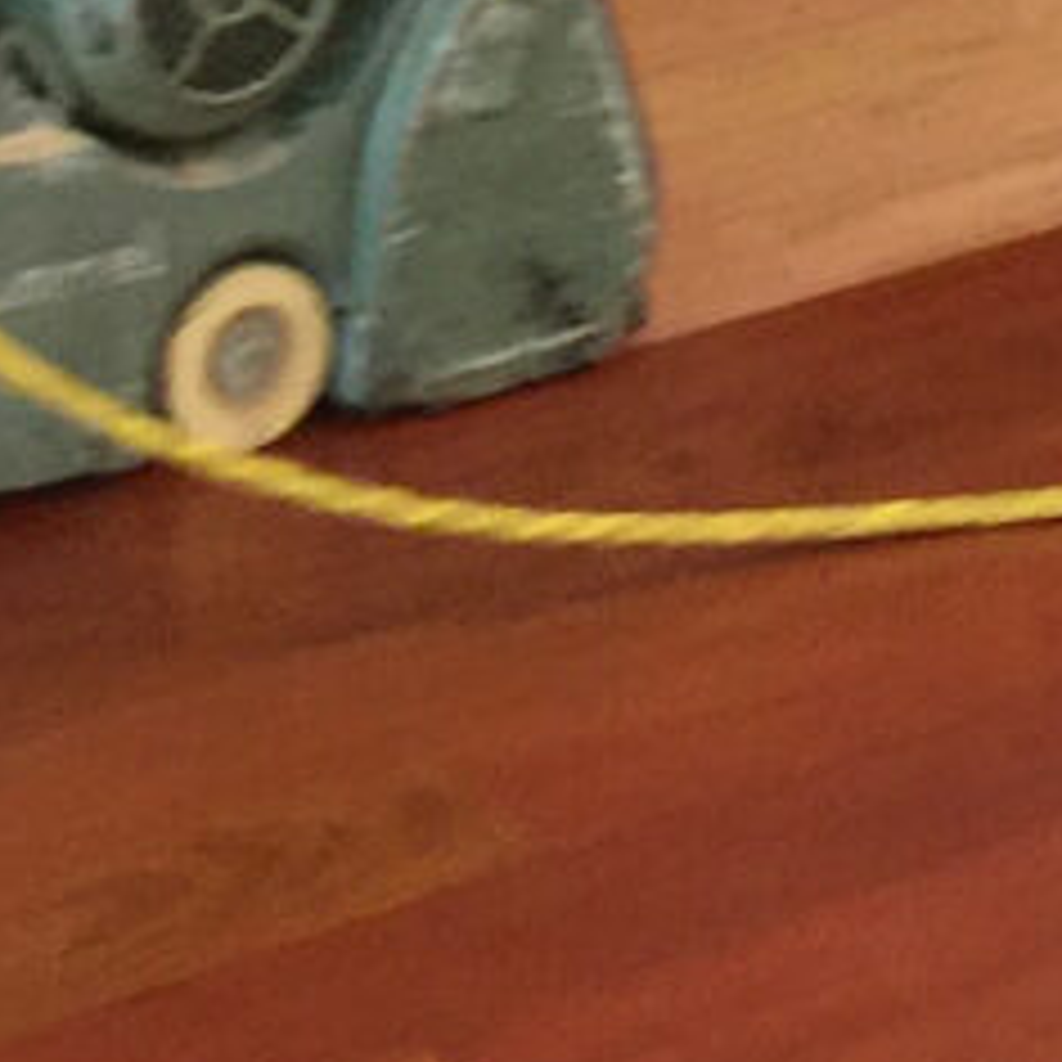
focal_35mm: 167
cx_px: 495
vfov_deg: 9.7
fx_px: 5797
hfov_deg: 10.5
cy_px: -1102
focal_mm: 4.15
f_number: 2.2
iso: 64
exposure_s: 1/4
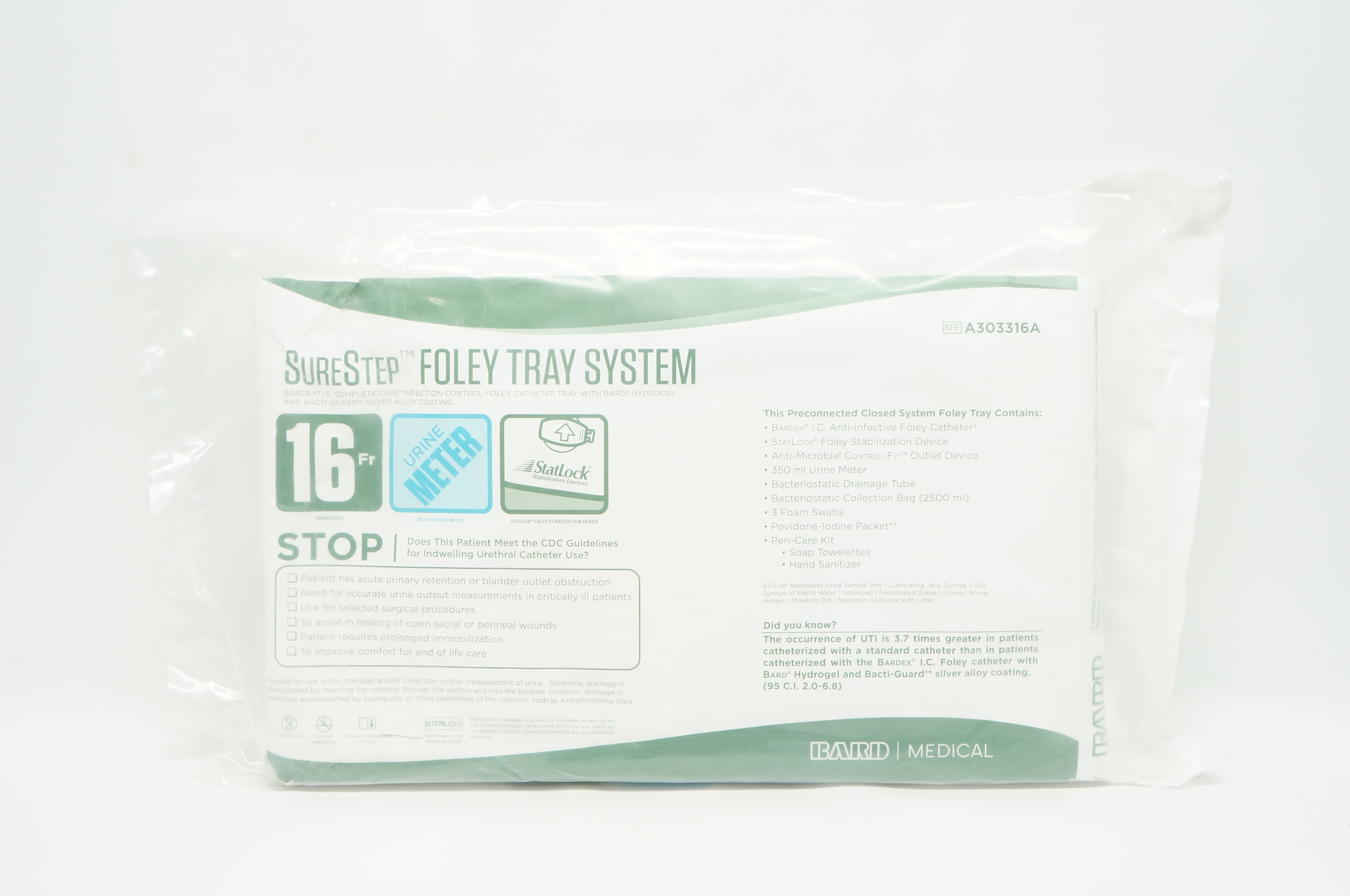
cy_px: 448
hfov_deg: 46.4
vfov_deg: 31.8
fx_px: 1573
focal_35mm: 42
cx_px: 675
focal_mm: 28
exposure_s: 1/15
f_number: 11
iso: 400
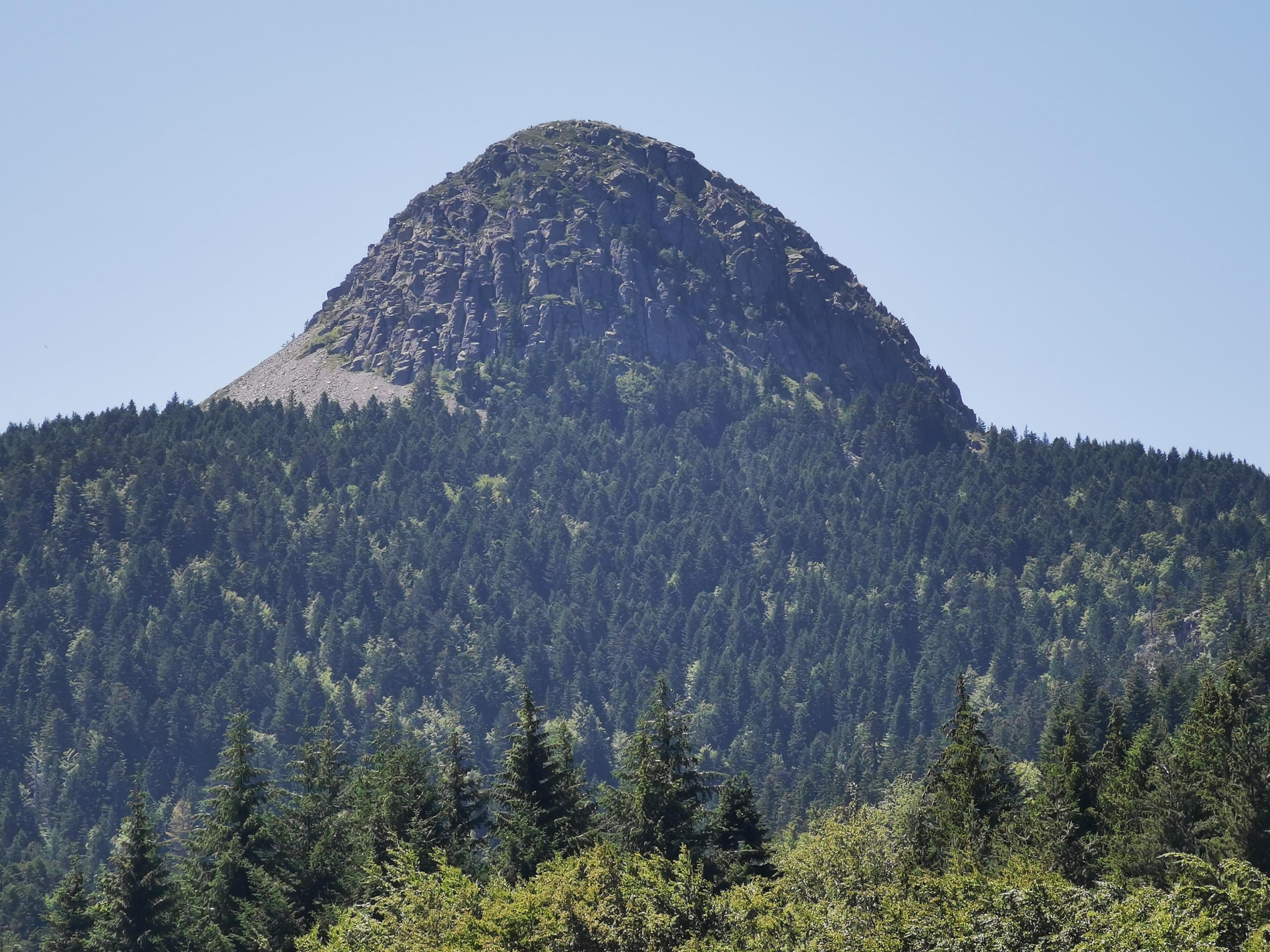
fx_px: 5687
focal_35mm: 155
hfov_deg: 12.7
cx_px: 635
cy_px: 476
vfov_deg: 9.6
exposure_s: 1/548
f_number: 3.4
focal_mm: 14.46
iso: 50
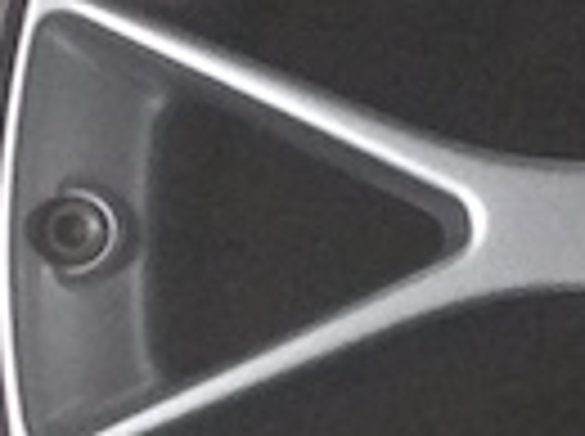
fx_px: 4167
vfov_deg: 6.0
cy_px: 142
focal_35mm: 247
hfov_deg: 7.7
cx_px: 1161
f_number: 2.4
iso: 100
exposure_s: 1/25
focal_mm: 3.3
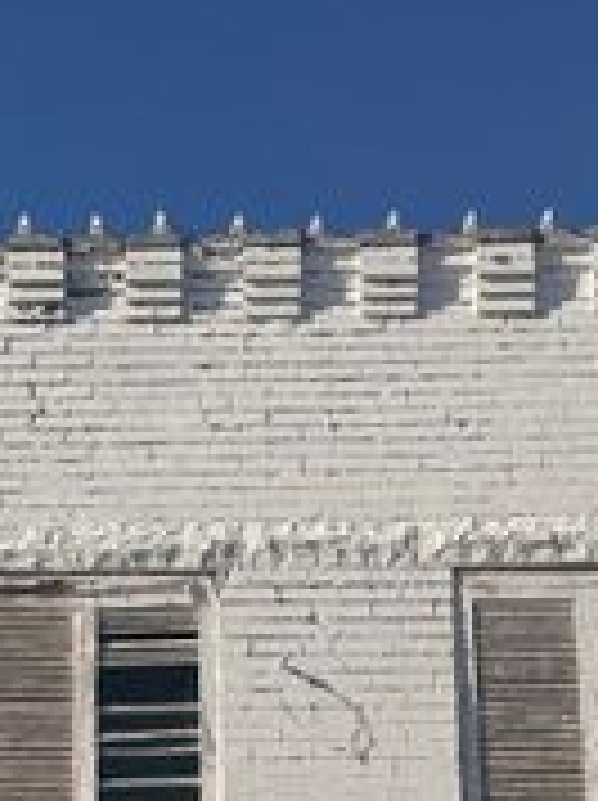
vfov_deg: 17.9
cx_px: 103
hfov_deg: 16.2
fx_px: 2078
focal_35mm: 90
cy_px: 1402
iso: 80
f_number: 1.78
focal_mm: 6.76
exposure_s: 1/7353
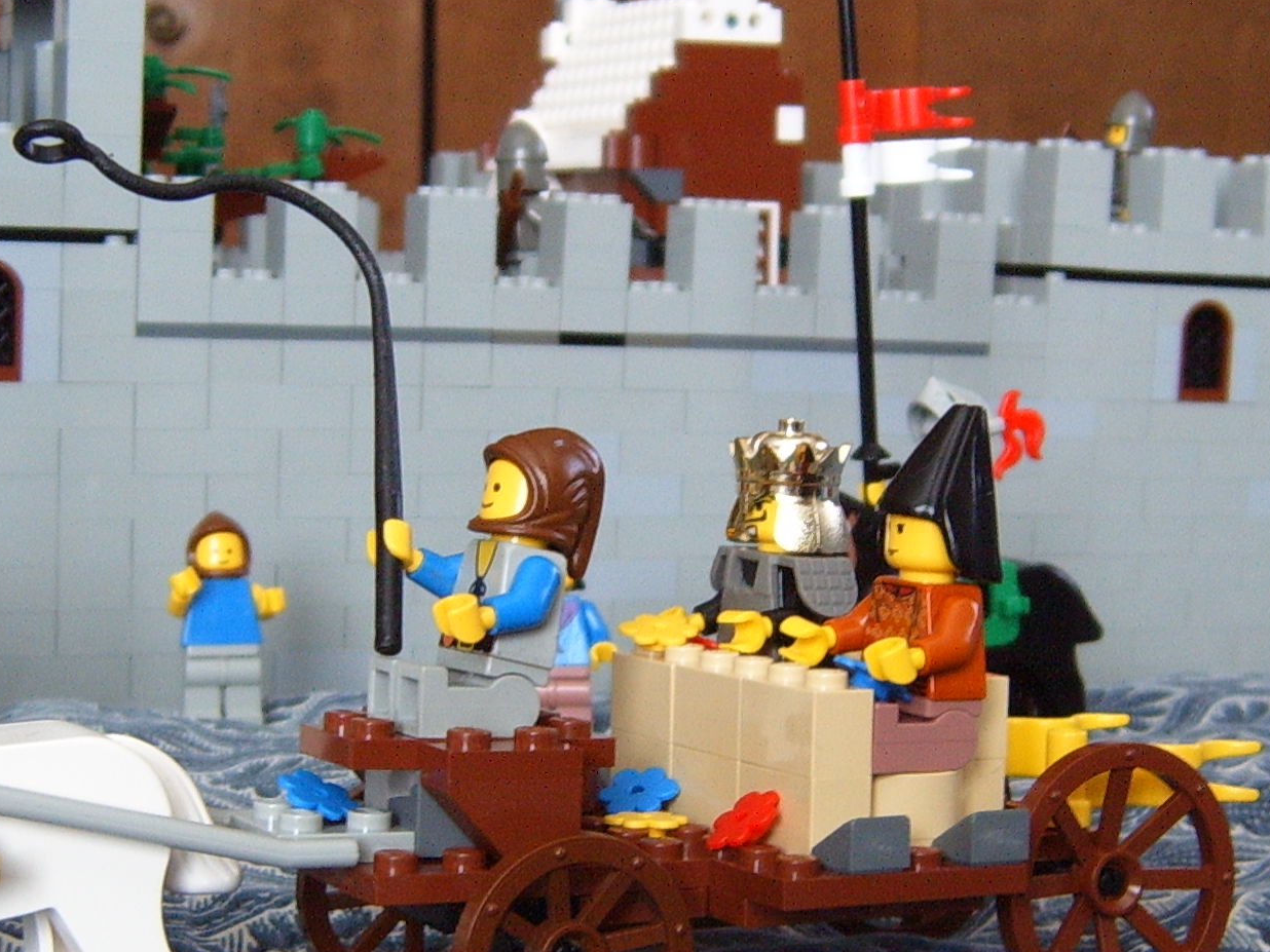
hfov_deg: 28.6
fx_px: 2495
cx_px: 587
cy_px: 652
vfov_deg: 21.5
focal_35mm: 68
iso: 141
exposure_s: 1/15
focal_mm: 6.2
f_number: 2.9
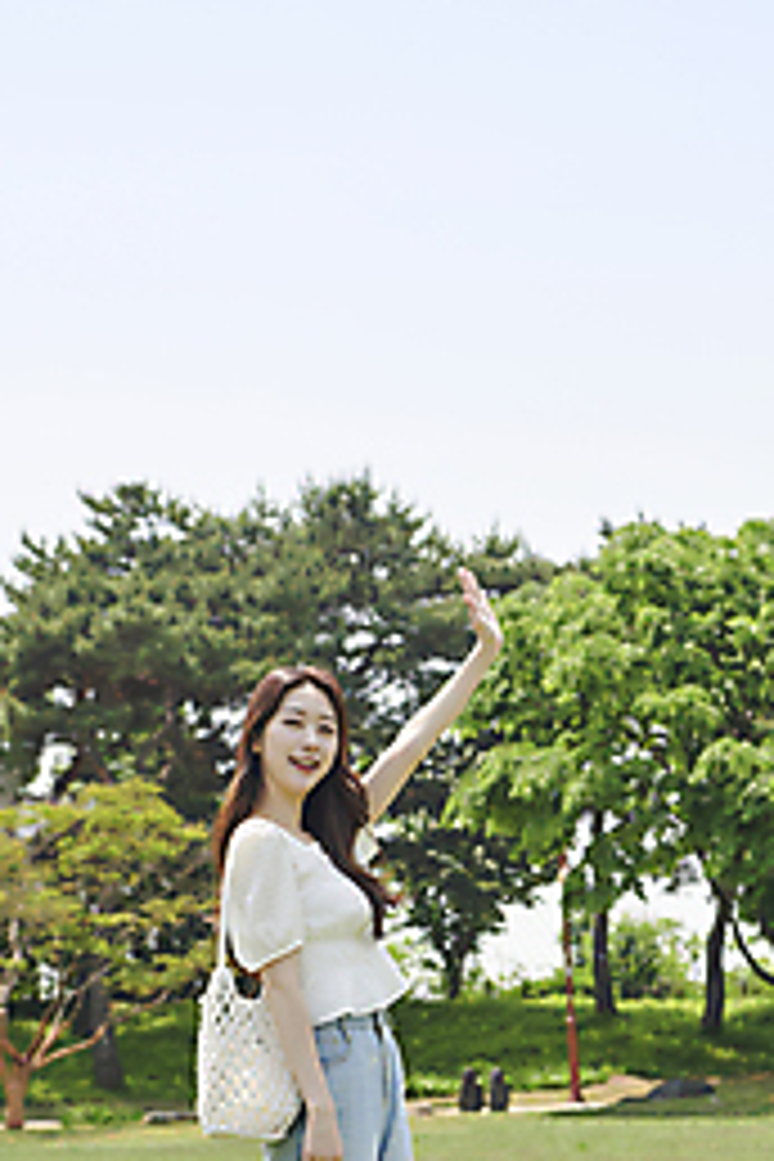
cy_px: 760
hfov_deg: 14.2
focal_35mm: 96
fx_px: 3096
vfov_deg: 21.2
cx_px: 315
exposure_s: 1/500
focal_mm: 52
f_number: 5
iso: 160
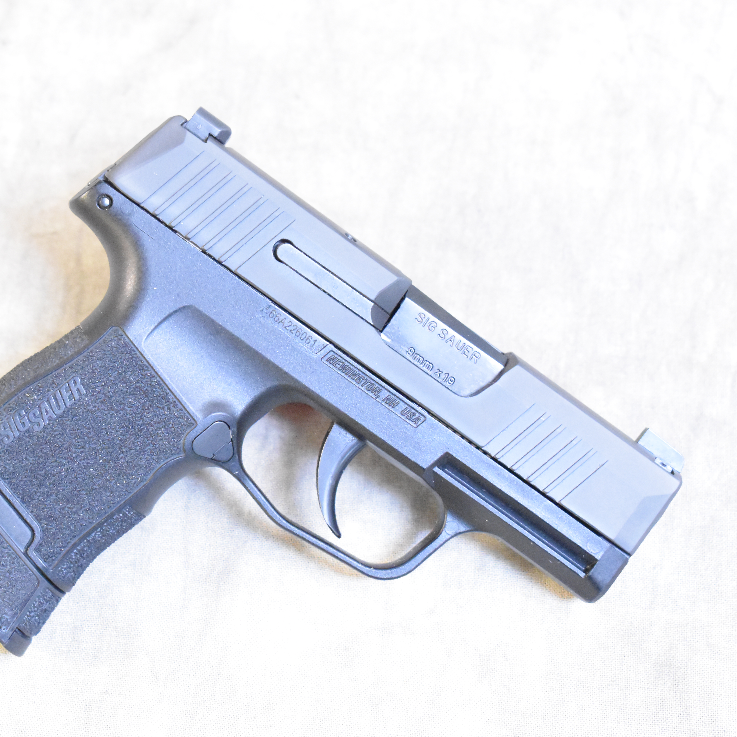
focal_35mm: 92
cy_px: 368
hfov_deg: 18.8
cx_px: 275
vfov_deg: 18.9
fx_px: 2216
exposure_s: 1/30
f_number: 5.3
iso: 12800
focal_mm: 48
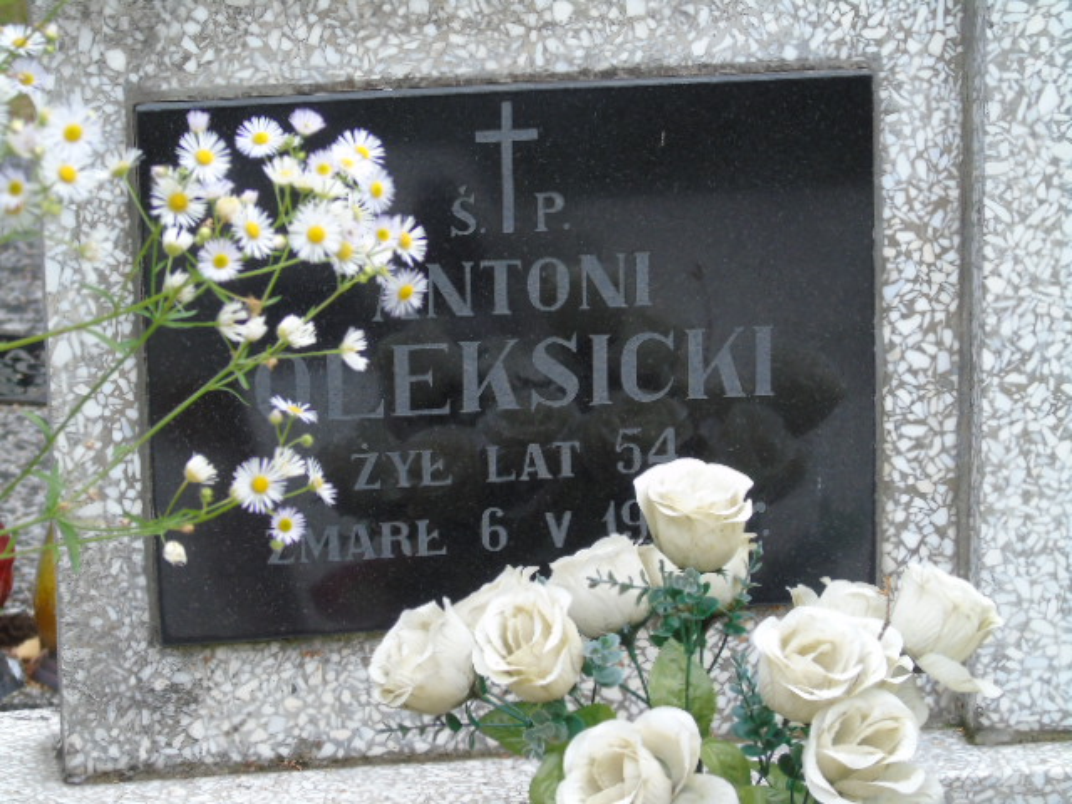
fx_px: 5017
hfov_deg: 12.2
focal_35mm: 162
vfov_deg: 9.2
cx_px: 536
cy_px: 402
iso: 200
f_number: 4.9
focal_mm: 29
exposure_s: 1/125
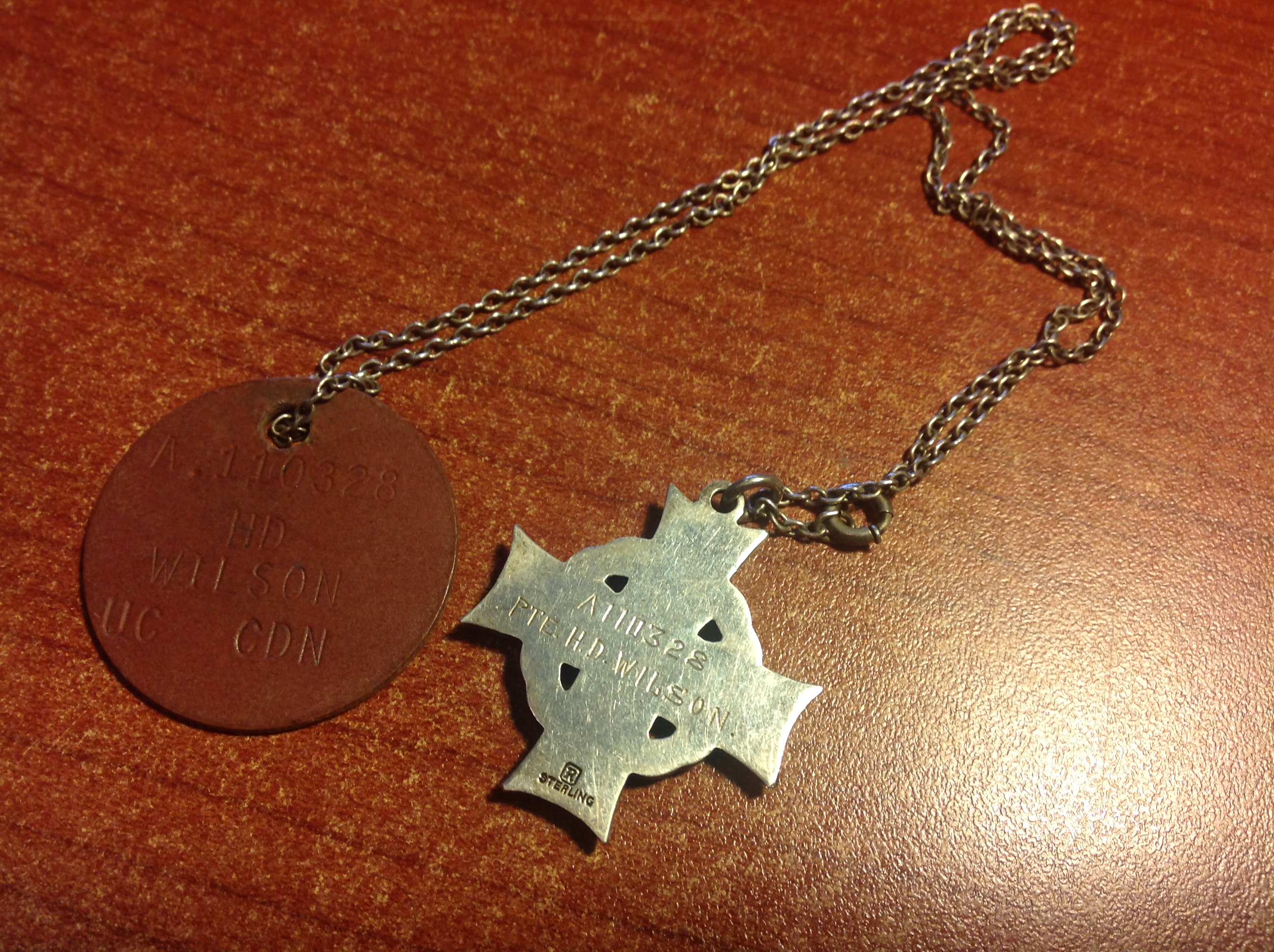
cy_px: 476
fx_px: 1286
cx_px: 637
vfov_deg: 40.6
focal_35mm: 35
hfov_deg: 52.7
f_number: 2.4
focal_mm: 4.28
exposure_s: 1/24
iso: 64
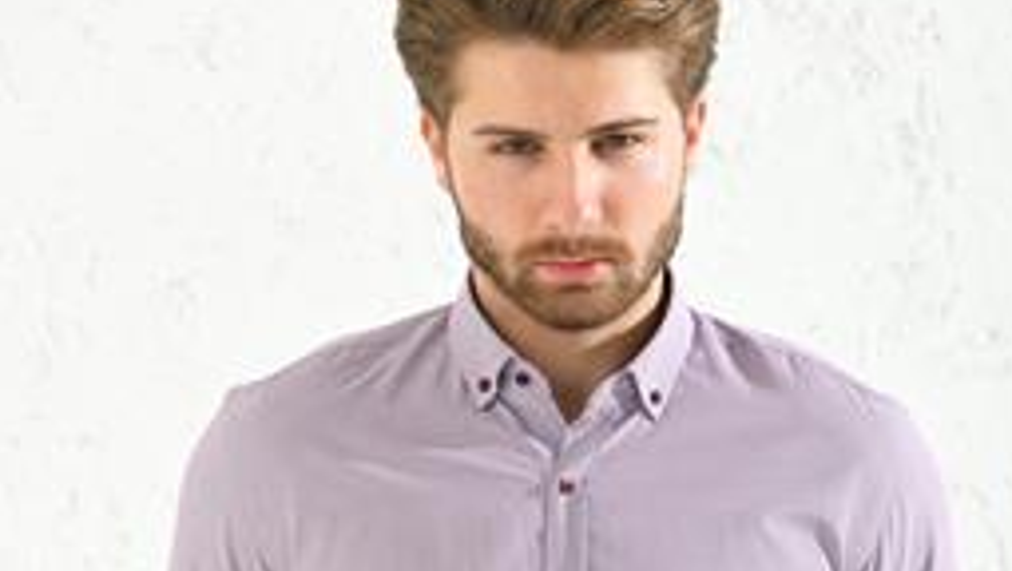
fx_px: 8461
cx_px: 540
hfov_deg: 6.8
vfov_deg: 3.9
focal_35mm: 315
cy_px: 740
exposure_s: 1/160
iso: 125
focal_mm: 165
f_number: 6.3
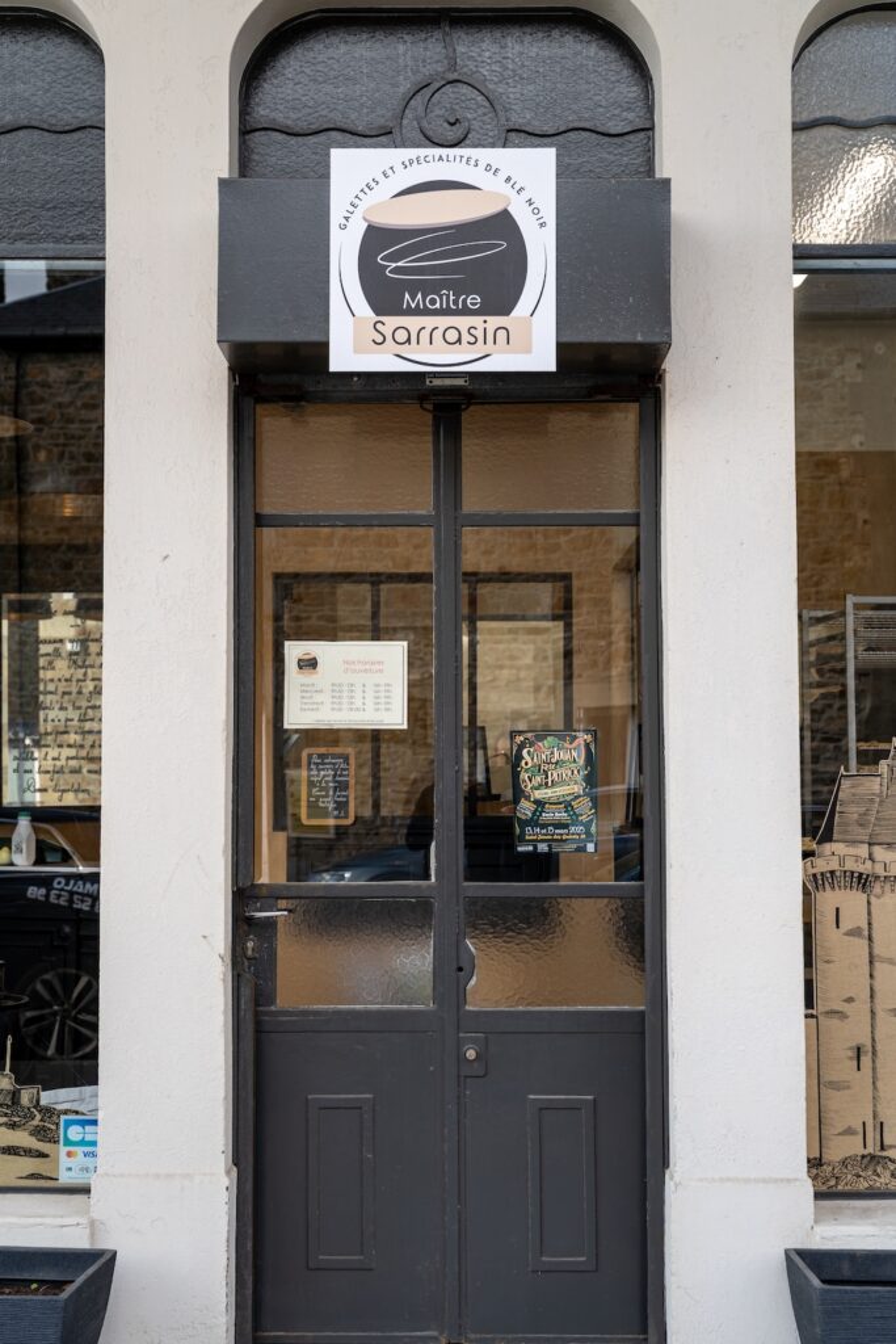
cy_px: 672
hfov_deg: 26.8
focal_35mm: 50
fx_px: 1881
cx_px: 448
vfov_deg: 39.3
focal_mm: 50.4
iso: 100
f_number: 5
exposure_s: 1/100
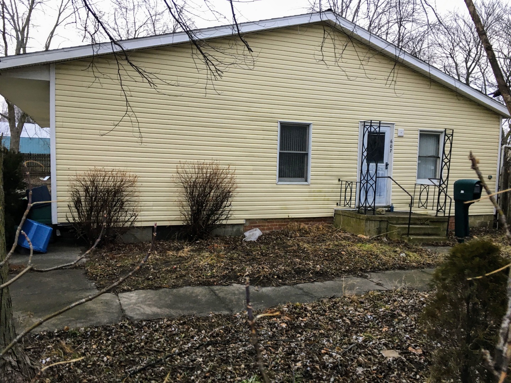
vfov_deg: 48.2
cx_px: 256
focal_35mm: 29
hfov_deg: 61.7
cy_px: 192
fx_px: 428
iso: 64
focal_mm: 4.15
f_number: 2.2
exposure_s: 1/30
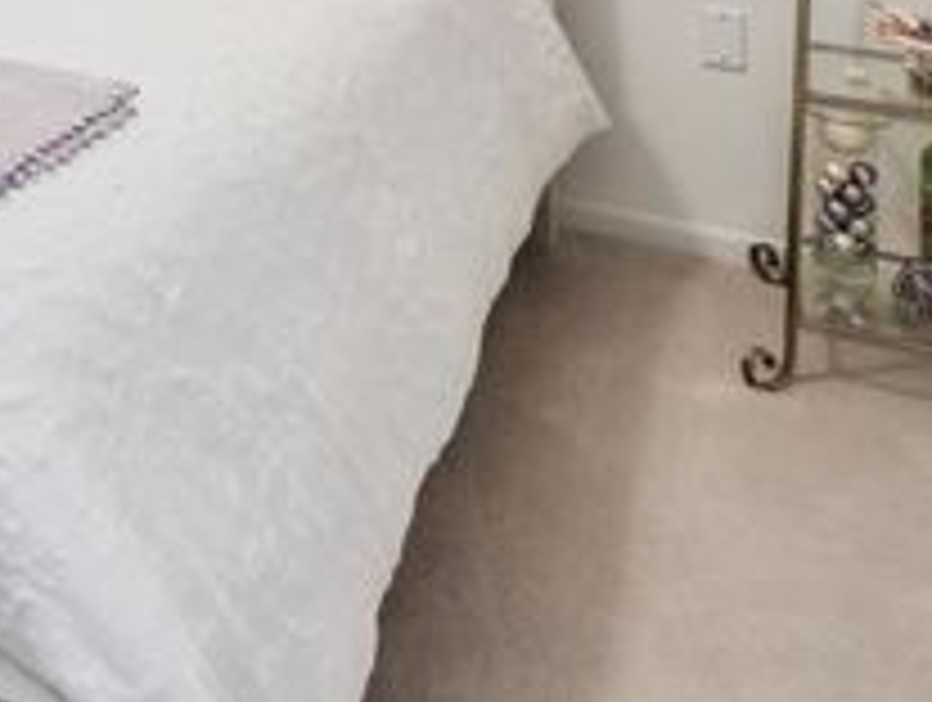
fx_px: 1322
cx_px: -142
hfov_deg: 33.0
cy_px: -344
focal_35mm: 49
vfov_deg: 23.8
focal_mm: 10
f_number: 7.1
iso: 100
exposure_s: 1/2
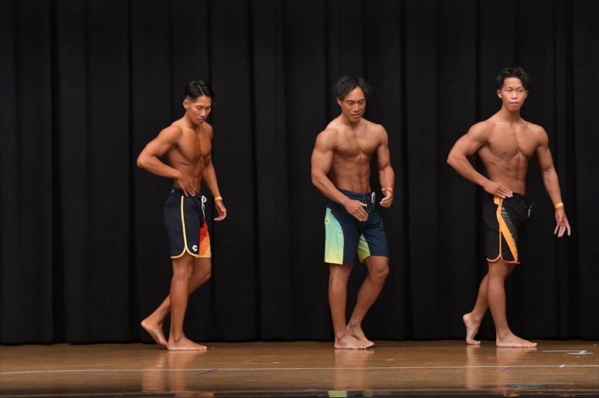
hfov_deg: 10.2
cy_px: 199
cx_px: 300
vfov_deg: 6.8
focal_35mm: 202
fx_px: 3359
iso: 6400
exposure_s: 1/400
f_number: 5.6
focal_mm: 135
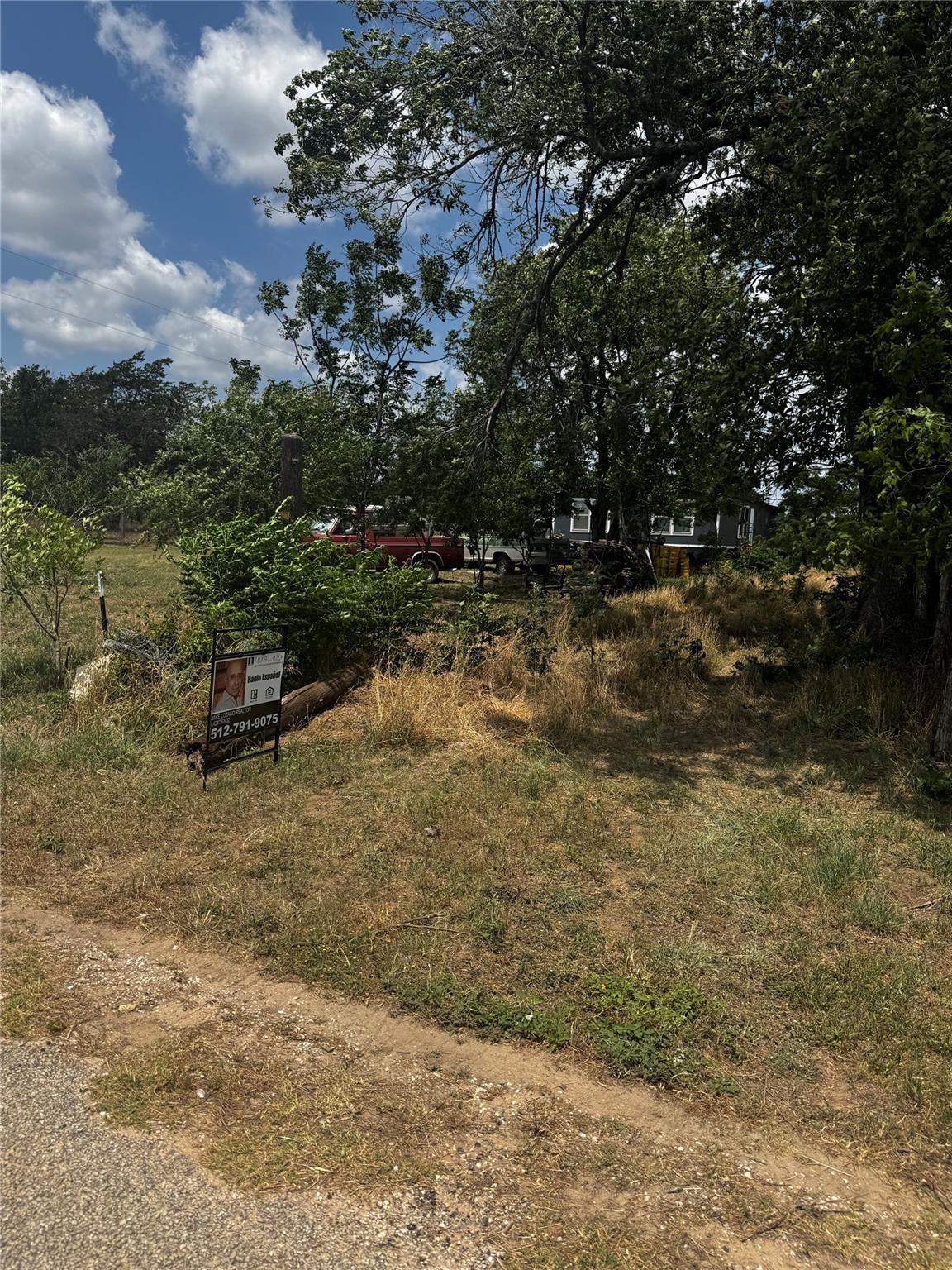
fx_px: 880
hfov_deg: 56.8
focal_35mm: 24
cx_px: 476
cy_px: 635
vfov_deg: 71.6
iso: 80
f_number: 1.78
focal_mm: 6.76
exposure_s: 1/5348
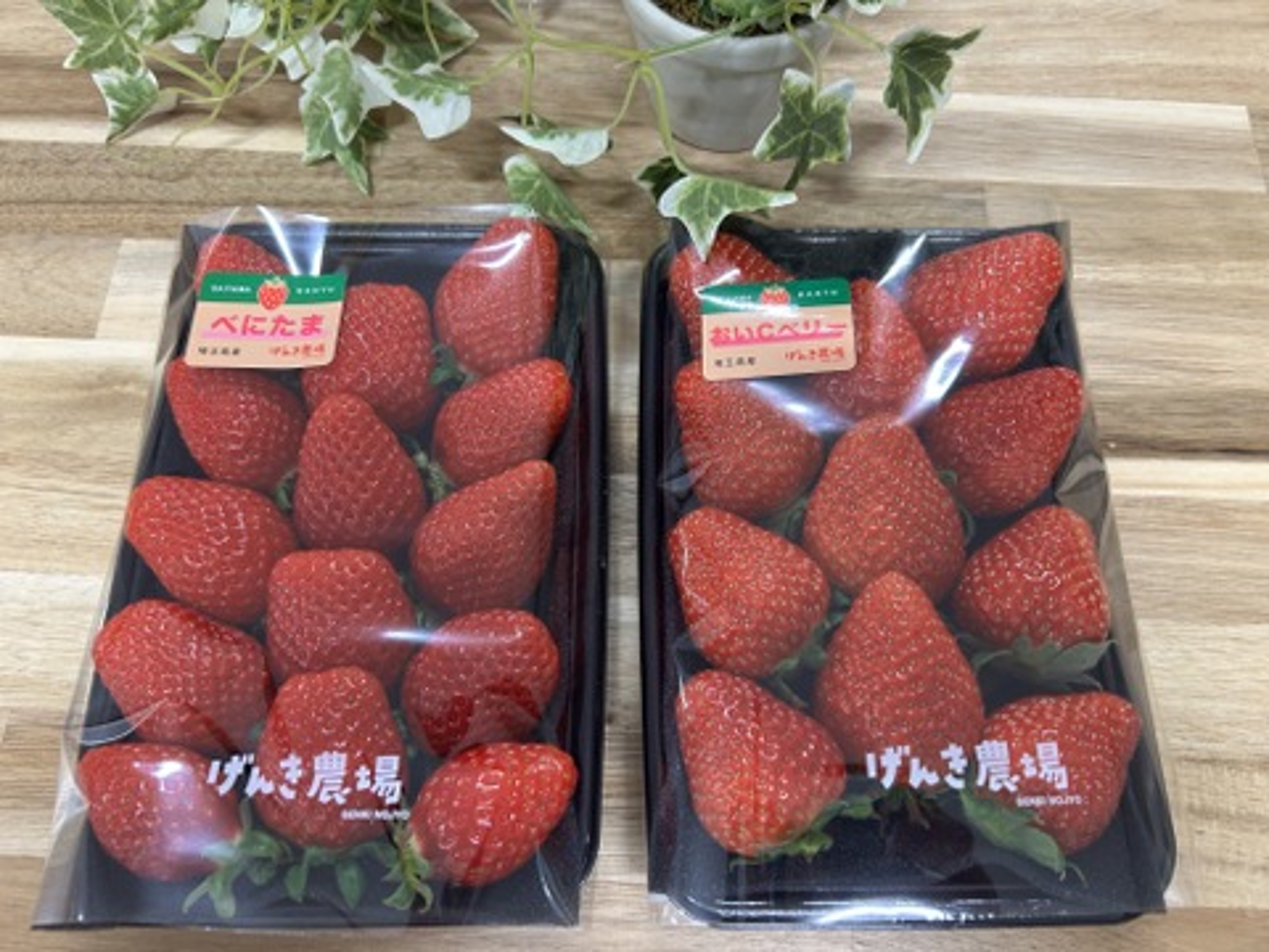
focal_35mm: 26
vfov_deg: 53.1
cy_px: 476
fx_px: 953
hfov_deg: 67.3
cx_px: 634
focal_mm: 5.7
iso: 100
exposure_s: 1/50
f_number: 1.5
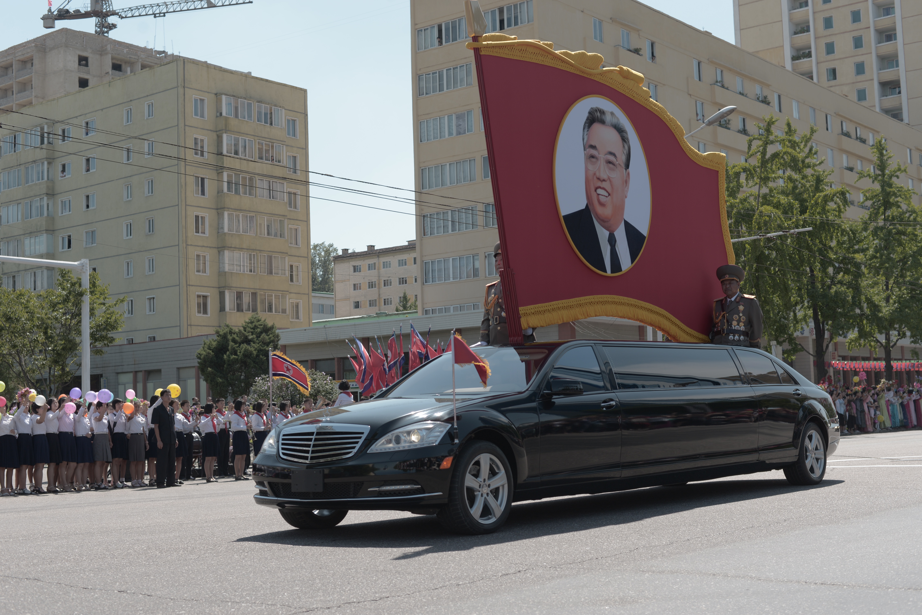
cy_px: 308
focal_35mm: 50
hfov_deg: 39.6
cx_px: 461
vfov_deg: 27.0
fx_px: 1280
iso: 100
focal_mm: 50
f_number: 5
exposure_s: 1/500
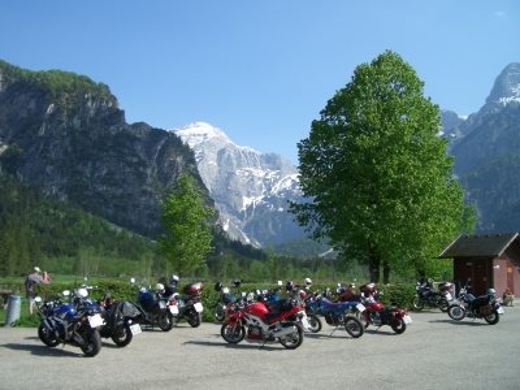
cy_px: 195
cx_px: 260
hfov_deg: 52.6
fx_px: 526
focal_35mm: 35
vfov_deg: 40.7
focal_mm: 5.8
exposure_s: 1/500
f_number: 4.3
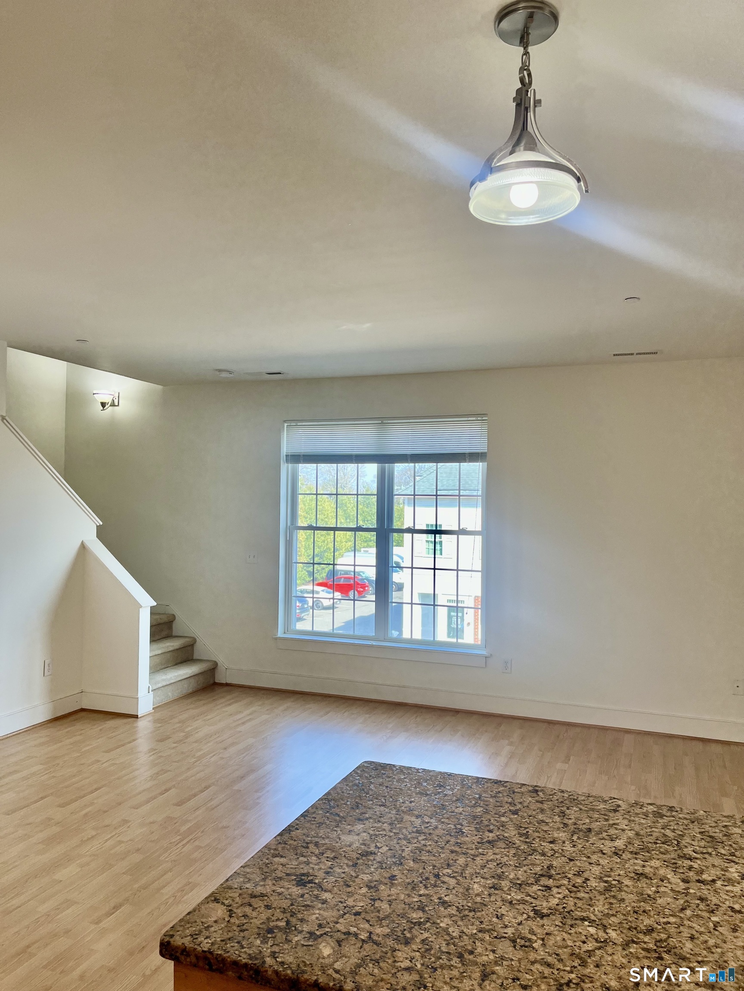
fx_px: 745
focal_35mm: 26
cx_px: 372
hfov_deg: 53.1
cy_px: 496
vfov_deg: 67.3
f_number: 1.6
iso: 64
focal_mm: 5.1
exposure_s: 1/153
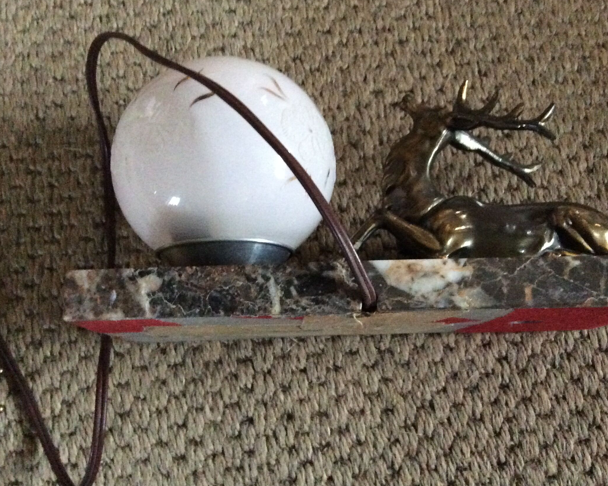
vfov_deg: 38.2
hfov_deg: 46.7
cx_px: 346
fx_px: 702
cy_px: 214
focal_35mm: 39
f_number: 2.4
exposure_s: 1/17
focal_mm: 3.3
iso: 500
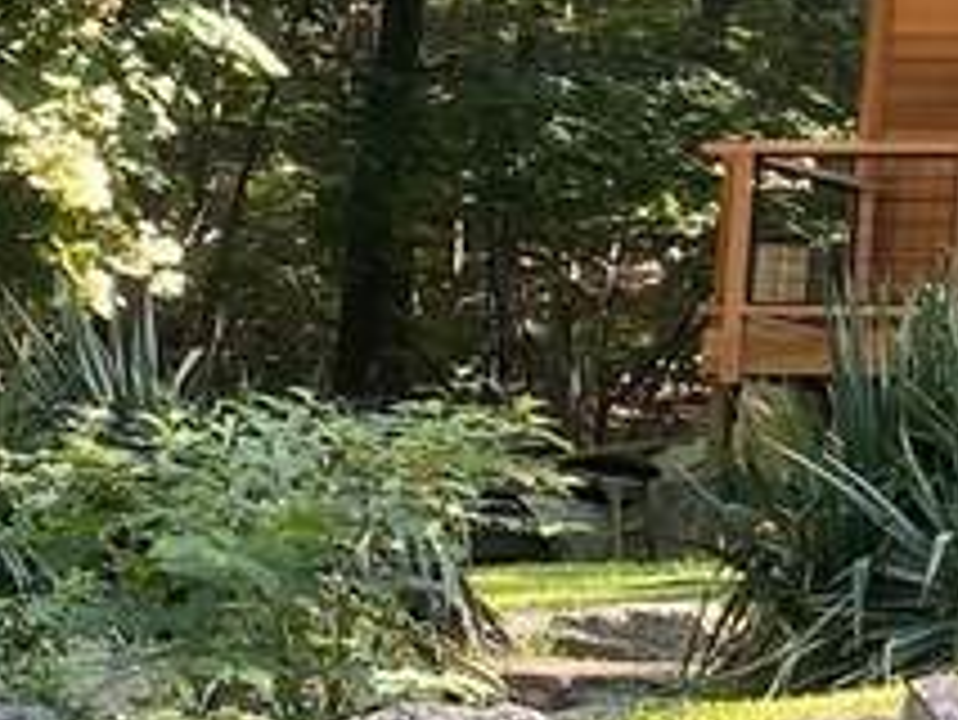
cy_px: 101
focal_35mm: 156
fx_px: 4320
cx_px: 1974
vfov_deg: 9.5
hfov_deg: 11.3
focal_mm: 4.25
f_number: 1.8
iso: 32
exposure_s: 1/135
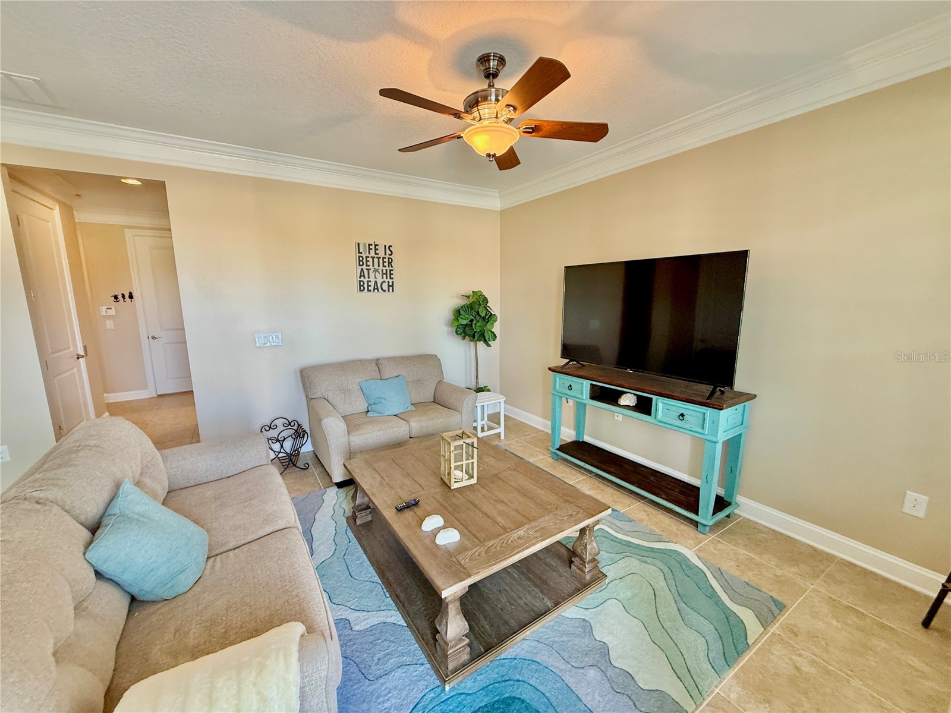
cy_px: 356
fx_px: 385
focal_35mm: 14
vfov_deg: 85.7
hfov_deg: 102.1
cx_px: 476
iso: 250
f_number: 2.2
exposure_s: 1/120
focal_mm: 2.22
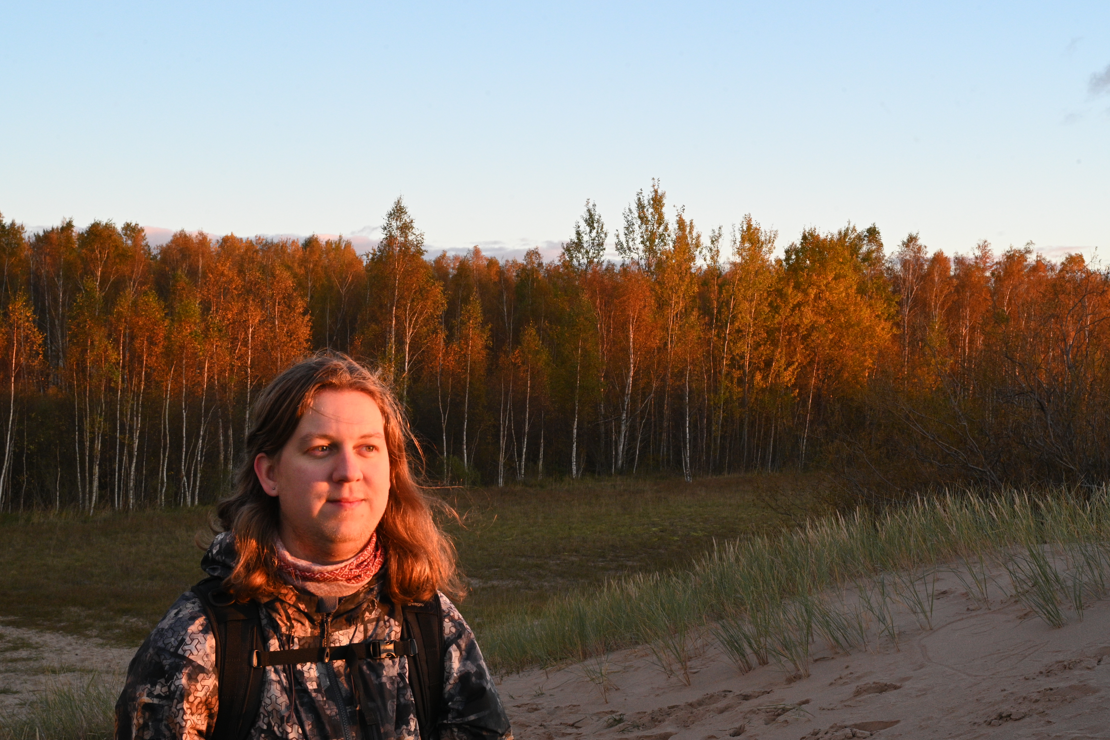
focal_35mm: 48
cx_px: 546
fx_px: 1480
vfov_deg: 28.1
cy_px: 367
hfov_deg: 41.1
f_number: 16
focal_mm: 47
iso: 2500
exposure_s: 1/100
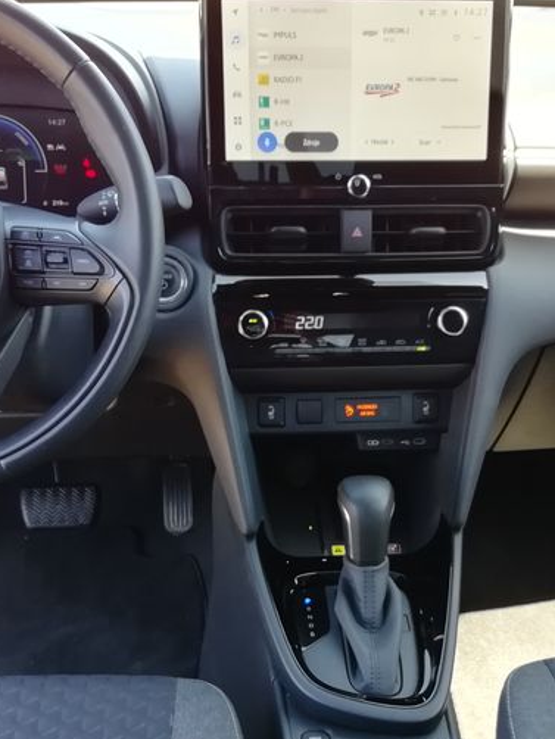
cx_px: 321
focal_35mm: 53
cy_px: 490
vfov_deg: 35.8
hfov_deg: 27.5
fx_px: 1132
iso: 80
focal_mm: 3.21
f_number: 2.2
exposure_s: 1/33.3
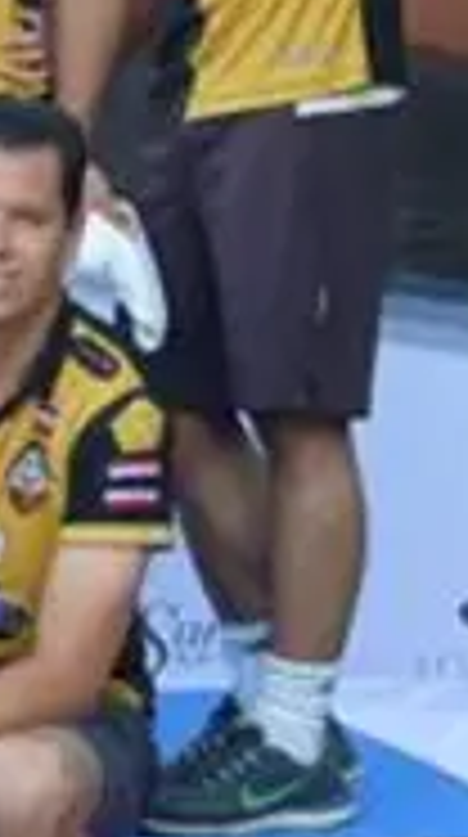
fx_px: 7313
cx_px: -616
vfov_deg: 6.5
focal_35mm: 330
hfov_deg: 3.6
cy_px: 171
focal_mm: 50
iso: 2000
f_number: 8
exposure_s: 1/280
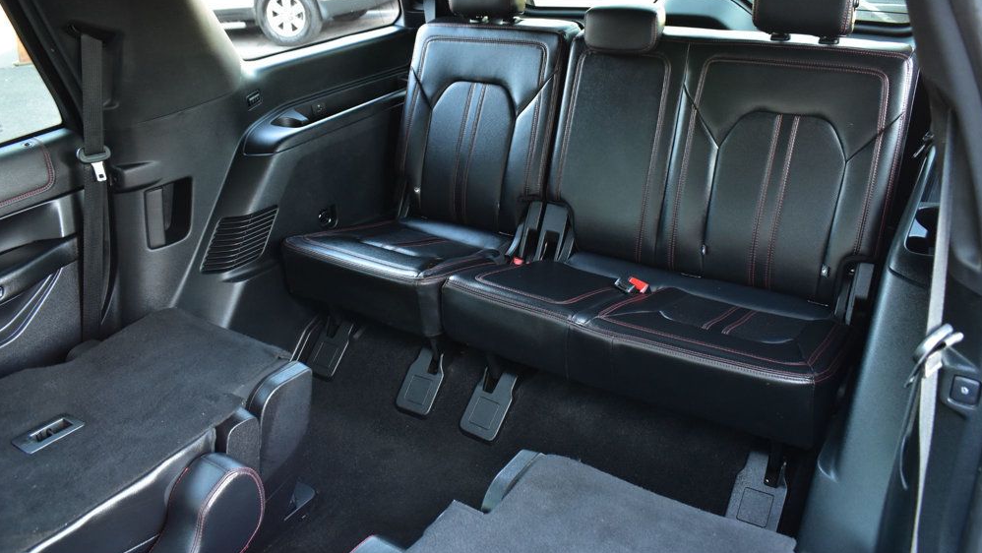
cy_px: 236
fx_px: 755
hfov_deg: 66.0
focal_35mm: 29
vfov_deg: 40.1
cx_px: 500
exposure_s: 1/15
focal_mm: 18
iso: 1600
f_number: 5.6
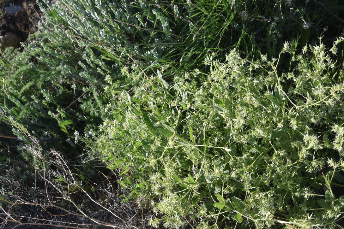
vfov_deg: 35.9
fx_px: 354
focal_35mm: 37
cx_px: 180
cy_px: 121
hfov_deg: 51.9
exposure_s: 1/125
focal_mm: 31
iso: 125
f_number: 9
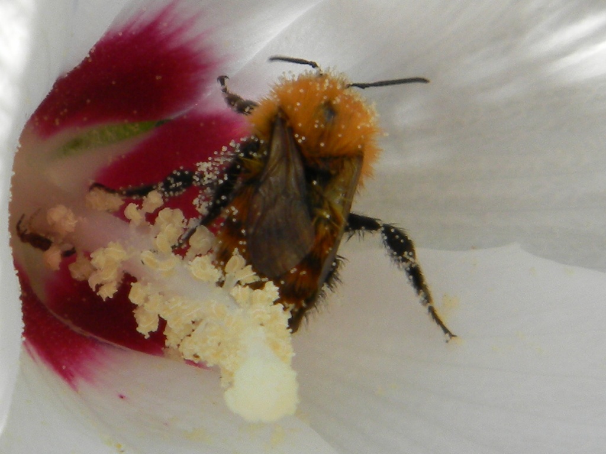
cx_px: 303
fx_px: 2591
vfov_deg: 10.0
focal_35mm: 148
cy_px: 227
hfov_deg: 13.3
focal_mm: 26.8
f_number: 5
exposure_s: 1/280
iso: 80
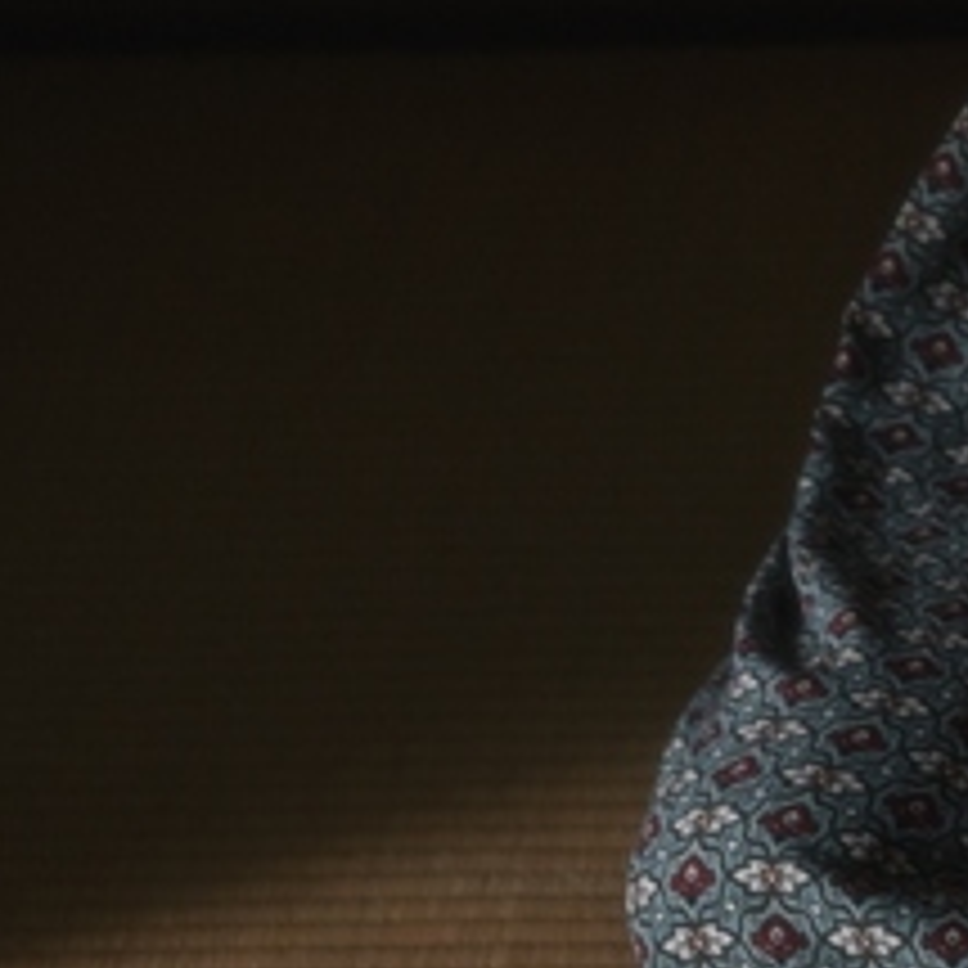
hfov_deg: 8.0
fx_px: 6739
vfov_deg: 7.9
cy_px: -788
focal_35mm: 213
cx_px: 1504
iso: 640
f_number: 2.8
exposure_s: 1/50
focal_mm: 50
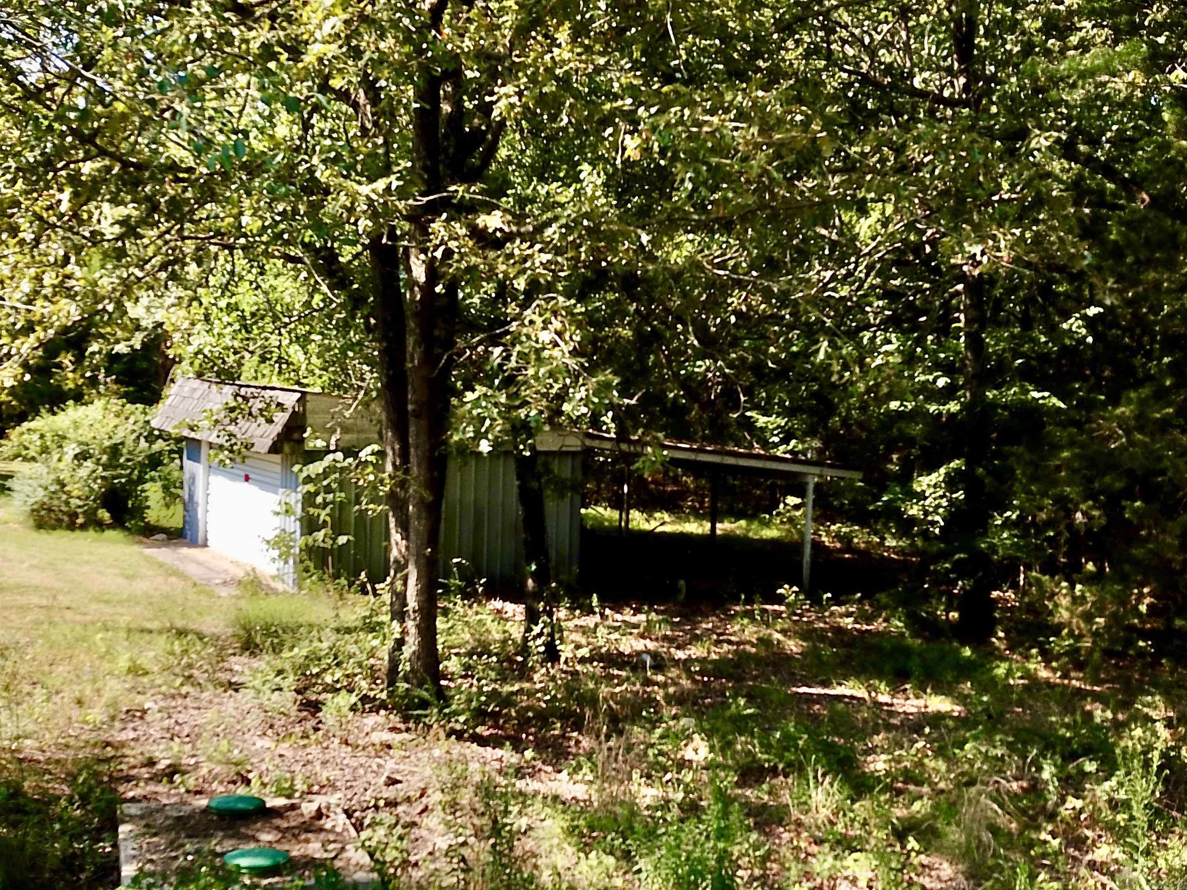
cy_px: 445
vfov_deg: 53.1
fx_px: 892
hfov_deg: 67.3
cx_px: 594
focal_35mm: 26
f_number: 2.2
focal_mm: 4.73
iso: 100
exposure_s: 1/475
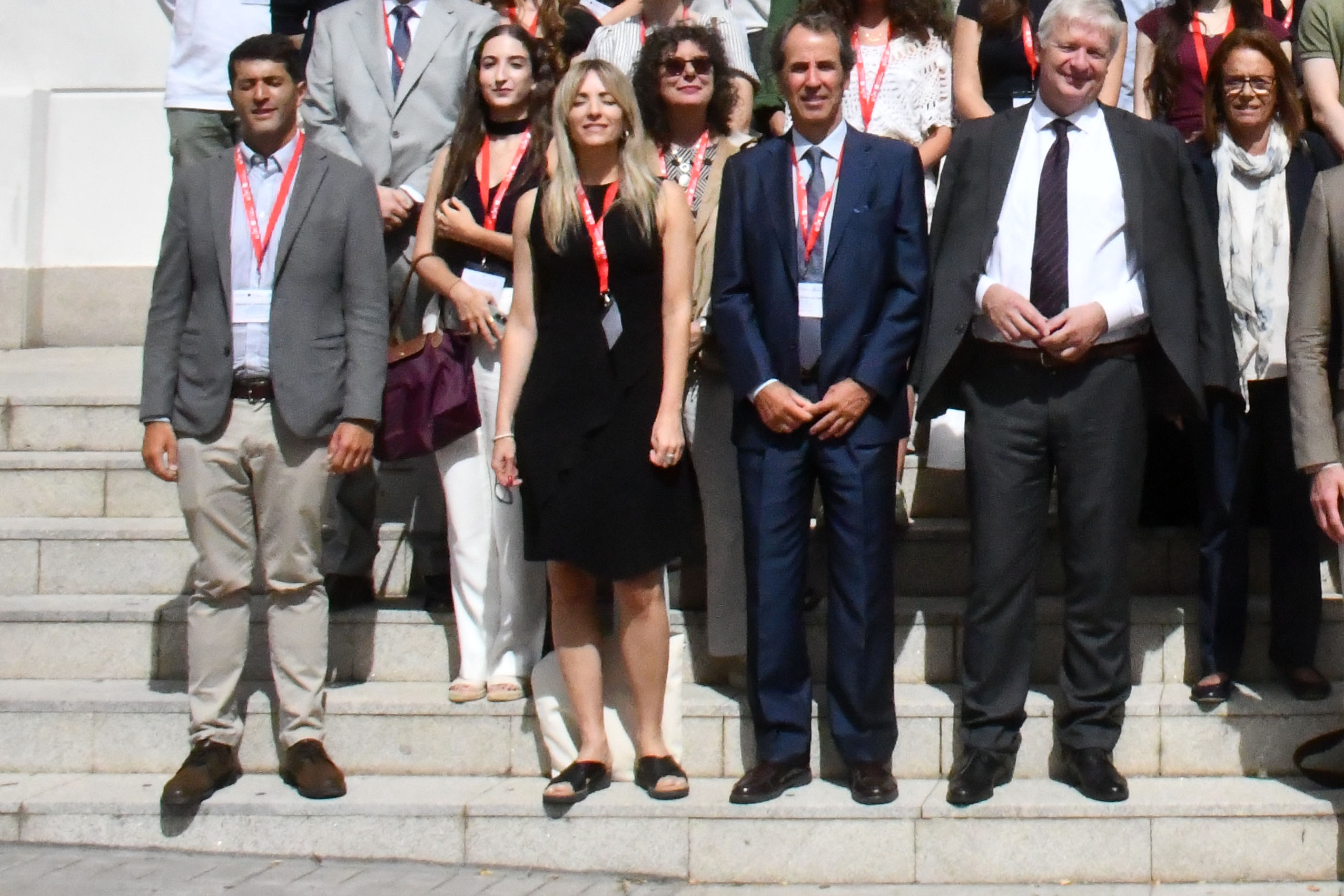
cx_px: 1271
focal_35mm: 72
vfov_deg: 18.4
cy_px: -12
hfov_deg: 26.9
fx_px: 2688
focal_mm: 22
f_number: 25
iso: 6400
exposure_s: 1/3200
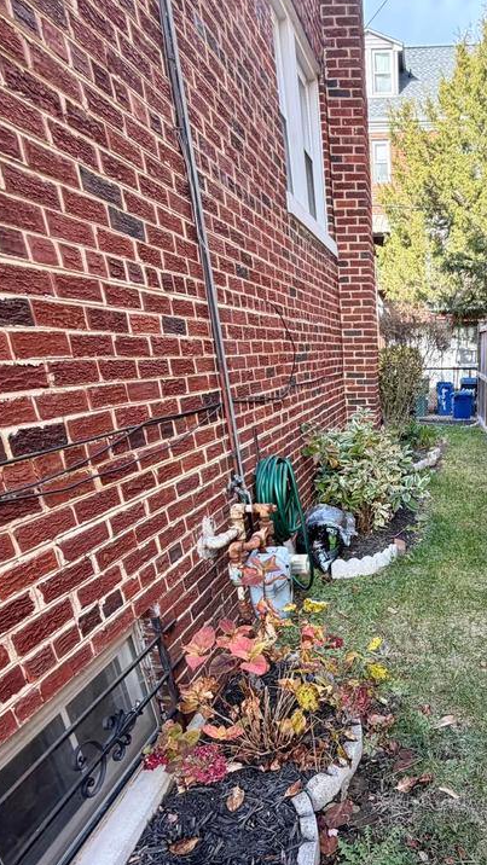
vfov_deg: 75.6
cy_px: 594
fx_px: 528
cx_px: 417
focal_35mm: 23
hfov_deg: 45.9
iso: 64
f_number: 2.2
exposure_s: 1/121
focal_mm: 2.22
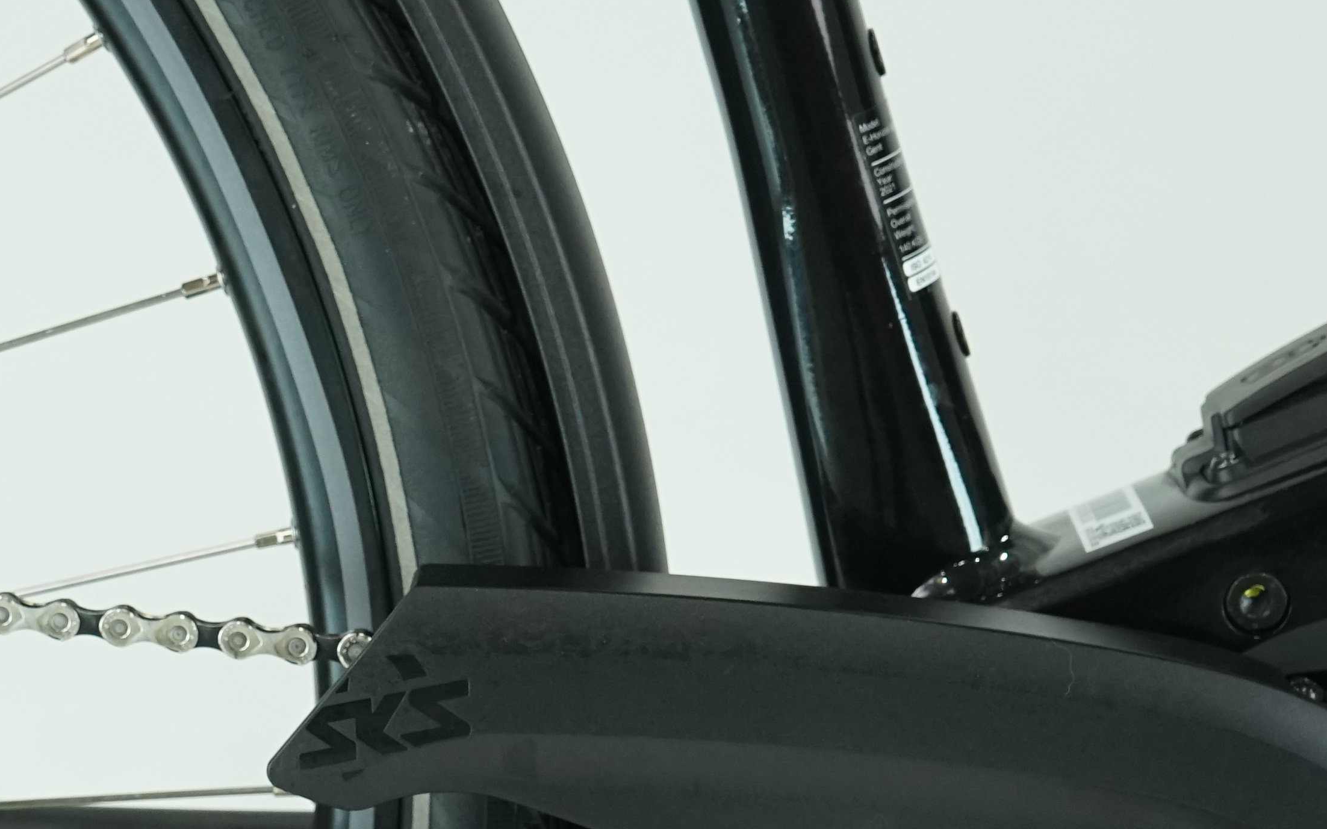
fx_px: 4014
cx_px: 349
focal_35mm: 111
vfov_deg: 11.6
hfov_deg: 18.7
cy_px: 863
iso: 1600
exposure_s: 1/200
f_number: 5.6
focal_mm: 40
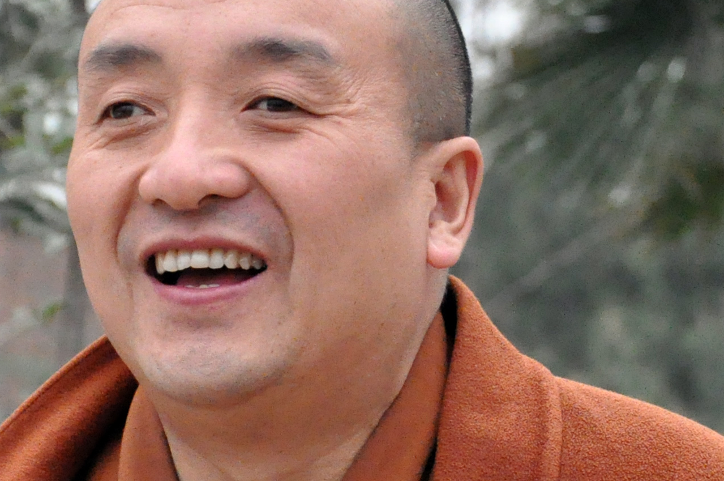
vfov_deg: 4.1
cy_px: 438
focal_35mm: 332
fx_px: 6668
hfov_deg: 6.2
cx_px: 246
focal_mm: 66
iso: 3200
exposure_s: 1/1250
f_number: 5.6
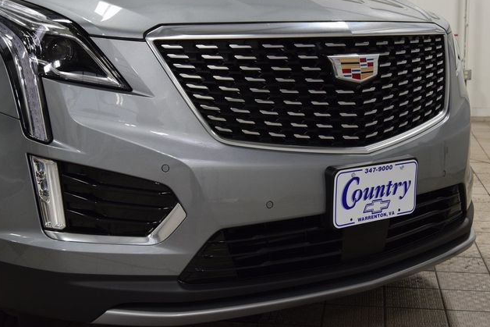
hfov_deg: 37.2
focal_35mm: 54
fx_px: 728
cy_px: 164
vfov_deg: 25.3
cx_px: 245
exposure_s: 1/60
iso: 1600
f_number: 7.1
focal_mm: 35
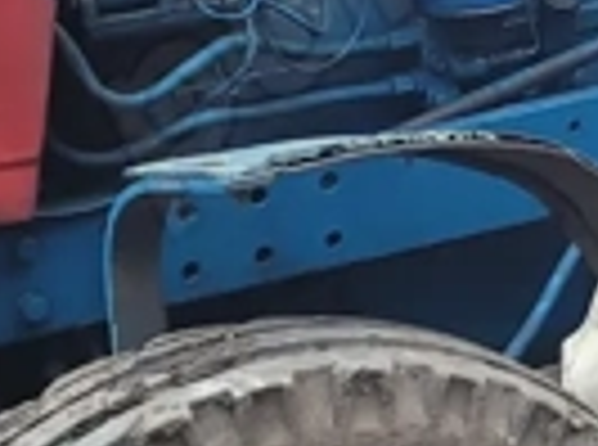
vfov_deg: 7.5
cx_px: 1097
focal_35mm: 196
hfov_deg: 9.6
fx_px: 3377
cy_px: -99
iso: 80
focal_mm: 5.4
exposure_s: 1/100
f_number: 1.8
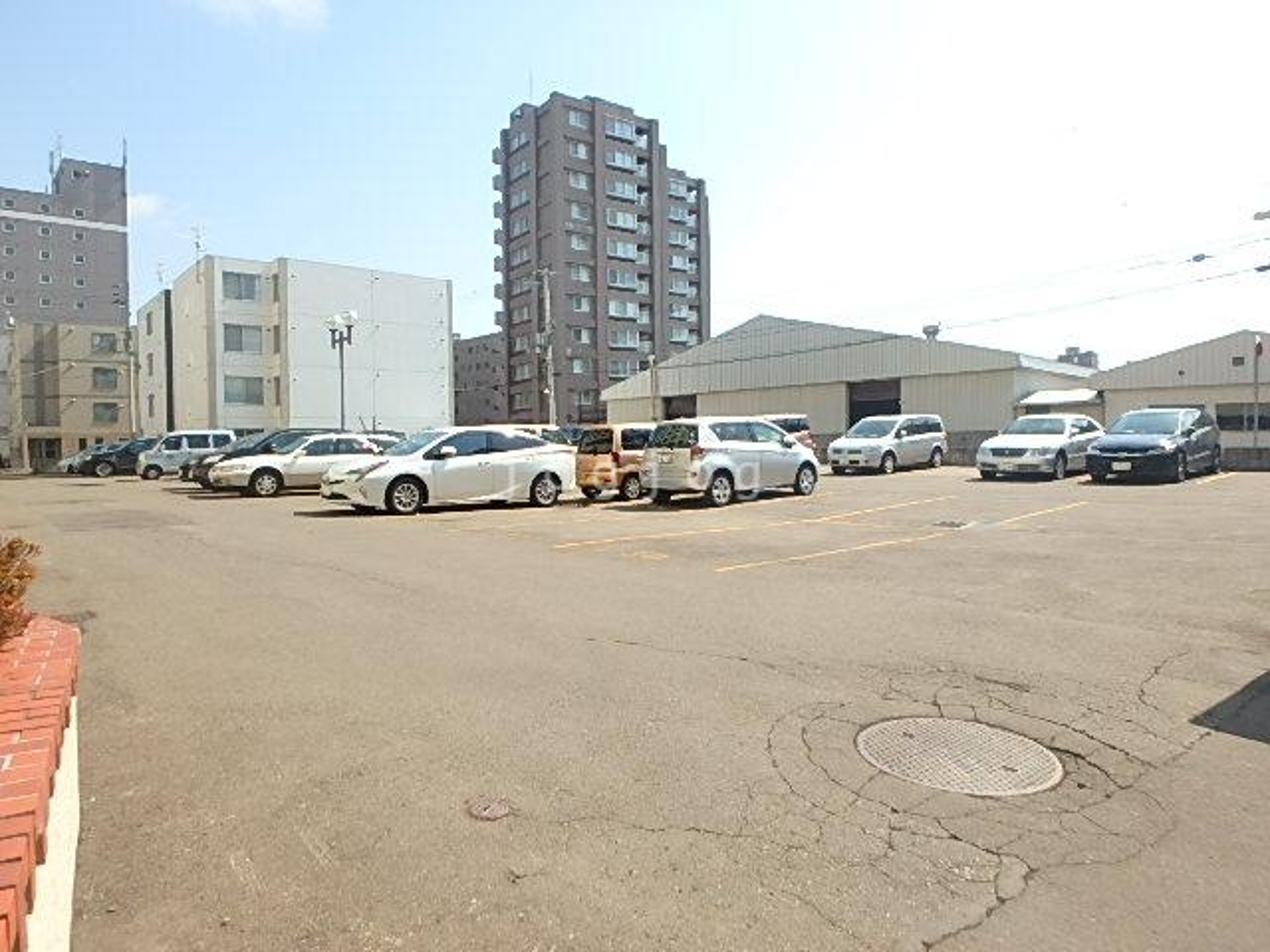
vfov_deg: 63.4
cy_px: 476
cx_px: 635
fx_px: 770
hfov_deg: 79.0
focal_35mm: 21
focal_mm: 3.7
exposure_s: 1/800
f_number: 3.5
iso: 125
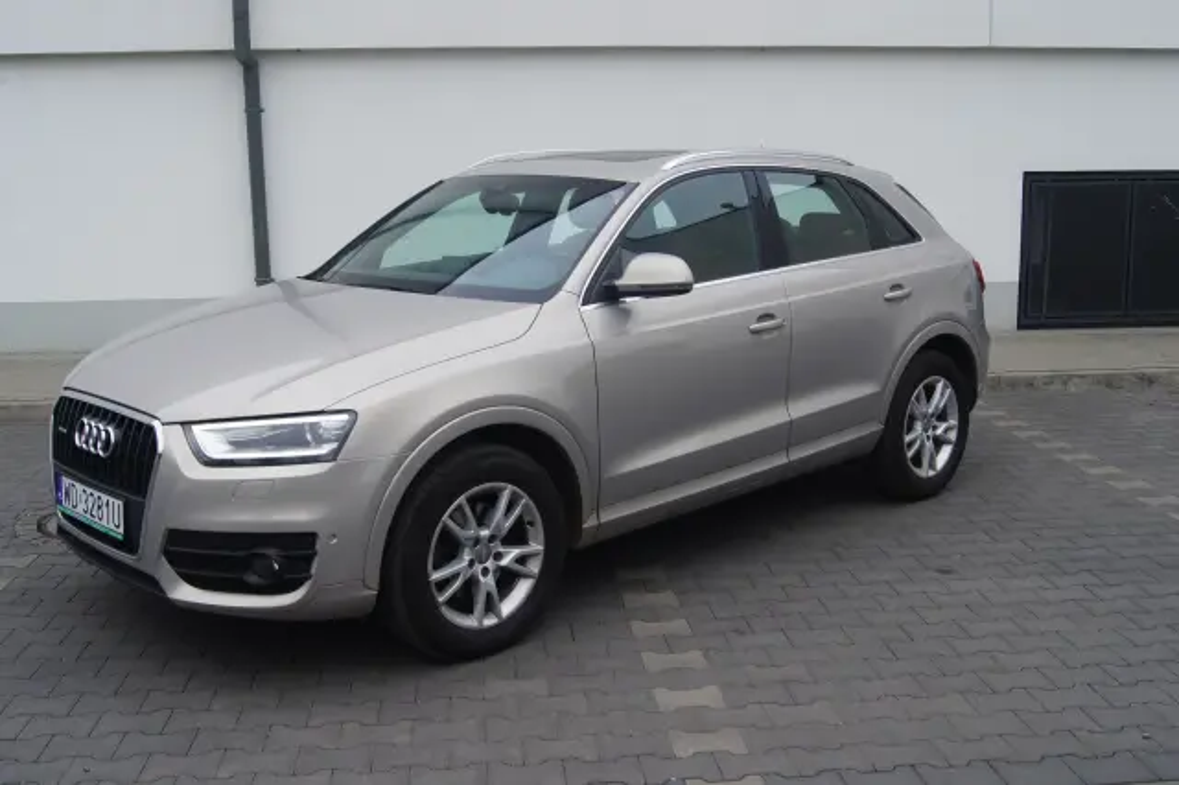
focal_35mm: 36
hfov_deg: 53.2
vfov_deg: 36.8
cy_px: 392
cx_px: 590
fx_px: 1178
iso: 100
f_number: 9
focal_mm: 24
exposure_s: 1/60
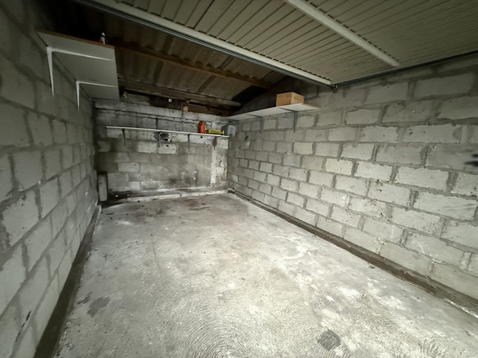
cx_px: 239
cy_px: 179
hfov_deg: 102.1
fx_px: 193
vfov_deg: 85.7
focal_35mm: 14
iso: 1600
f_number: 2.2
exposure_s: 1/38
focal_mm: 2.22
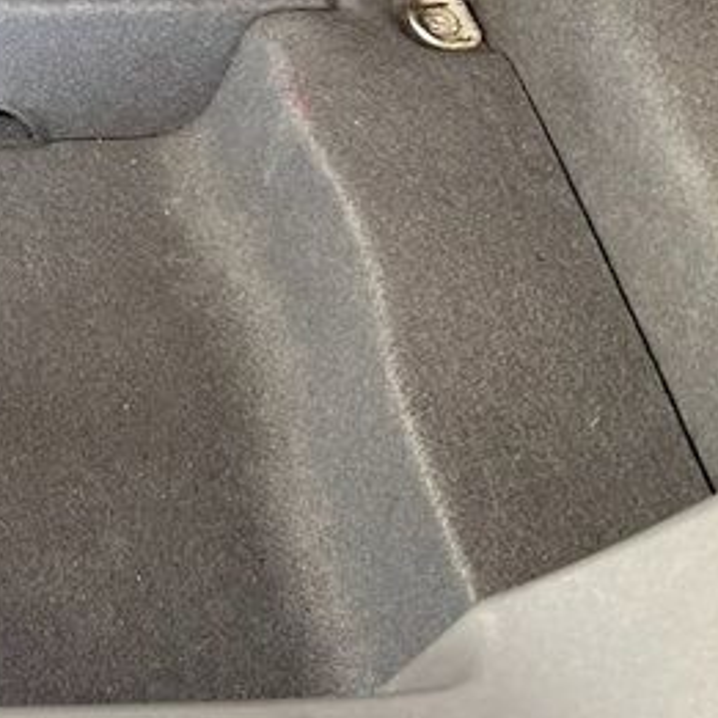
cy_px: -50
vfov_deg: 18.6
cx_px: -437
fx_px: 2112
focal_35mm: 90
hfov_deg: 17.0
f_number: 1.5
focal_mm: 5.7
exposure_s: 1/121
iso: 125
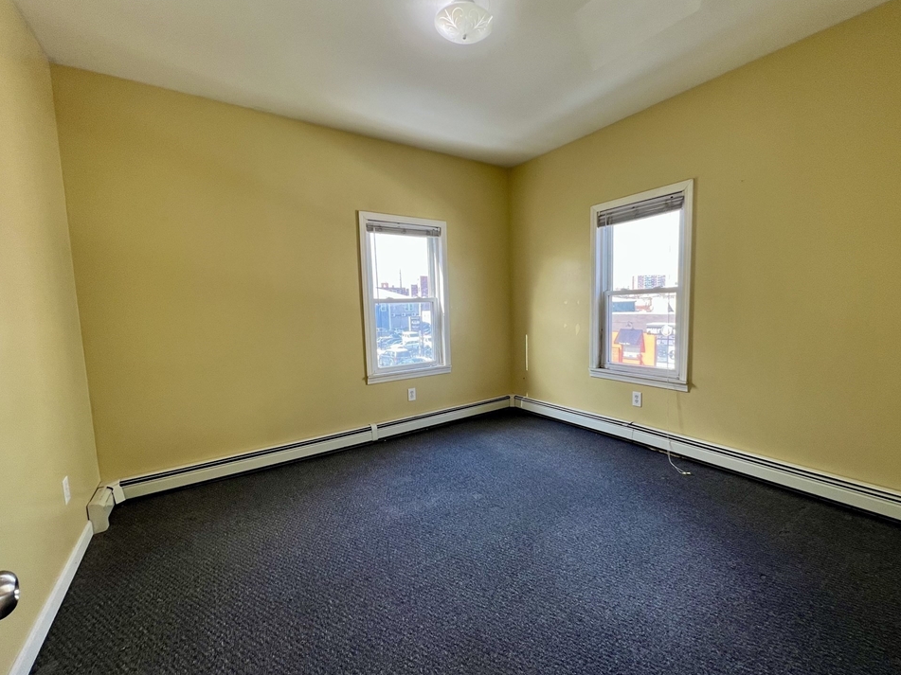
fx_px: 364
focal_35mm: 14
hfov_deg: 101.9
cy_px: 349
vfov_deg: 85.6
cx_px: 483
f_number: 1.8
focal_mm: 1.57
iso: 64
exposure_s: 1/120
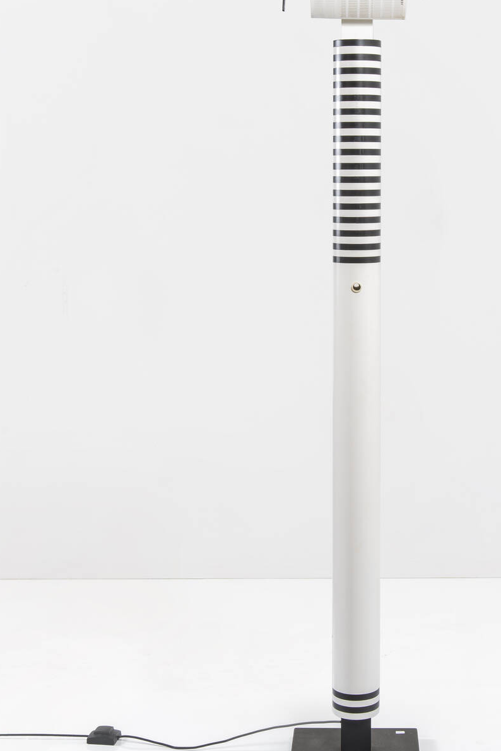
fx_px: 1398
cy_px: 321
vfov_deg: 30.0
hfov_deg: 20.2
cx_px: 367
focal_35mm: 67
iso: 100
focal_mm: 38
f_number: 14
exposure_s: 1/160
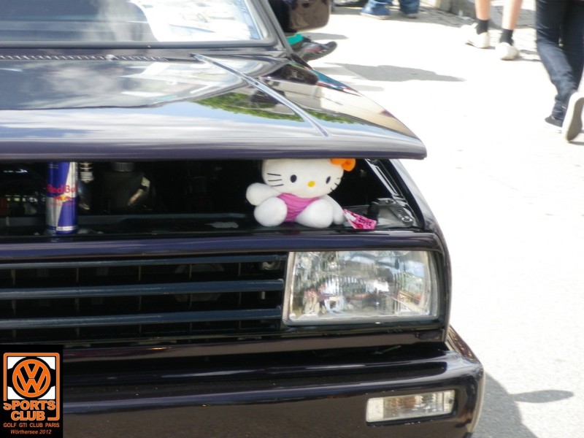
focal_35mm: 126
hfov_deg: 15.6
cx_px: 292
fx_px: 2126
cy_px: 219
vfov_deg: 11.8
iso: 125
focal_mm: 22.7
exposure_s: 1/160
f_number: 5.7
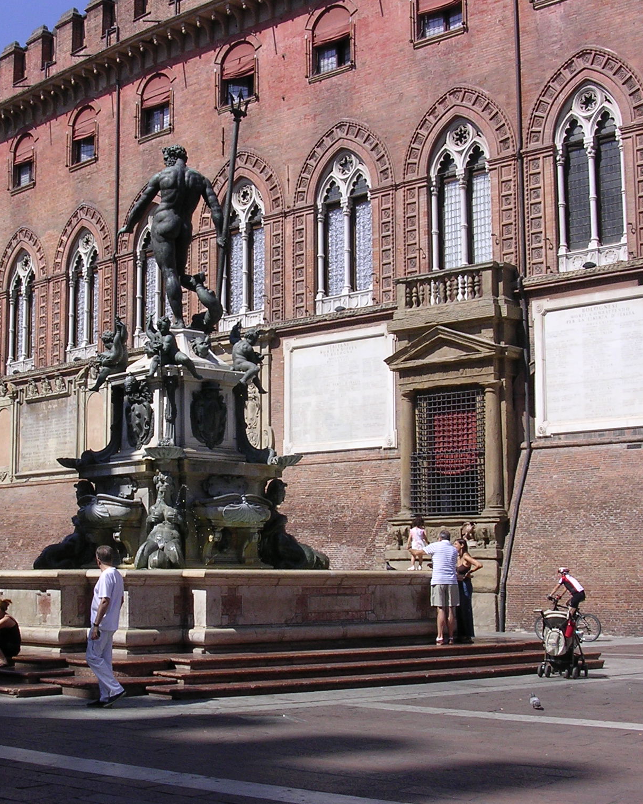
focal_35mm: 54
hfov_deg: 28.0
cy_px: 406
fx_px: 1285
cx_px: 235
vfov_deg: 34.7
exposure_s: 1/361
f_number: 5.8
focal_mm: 6.2
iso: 100
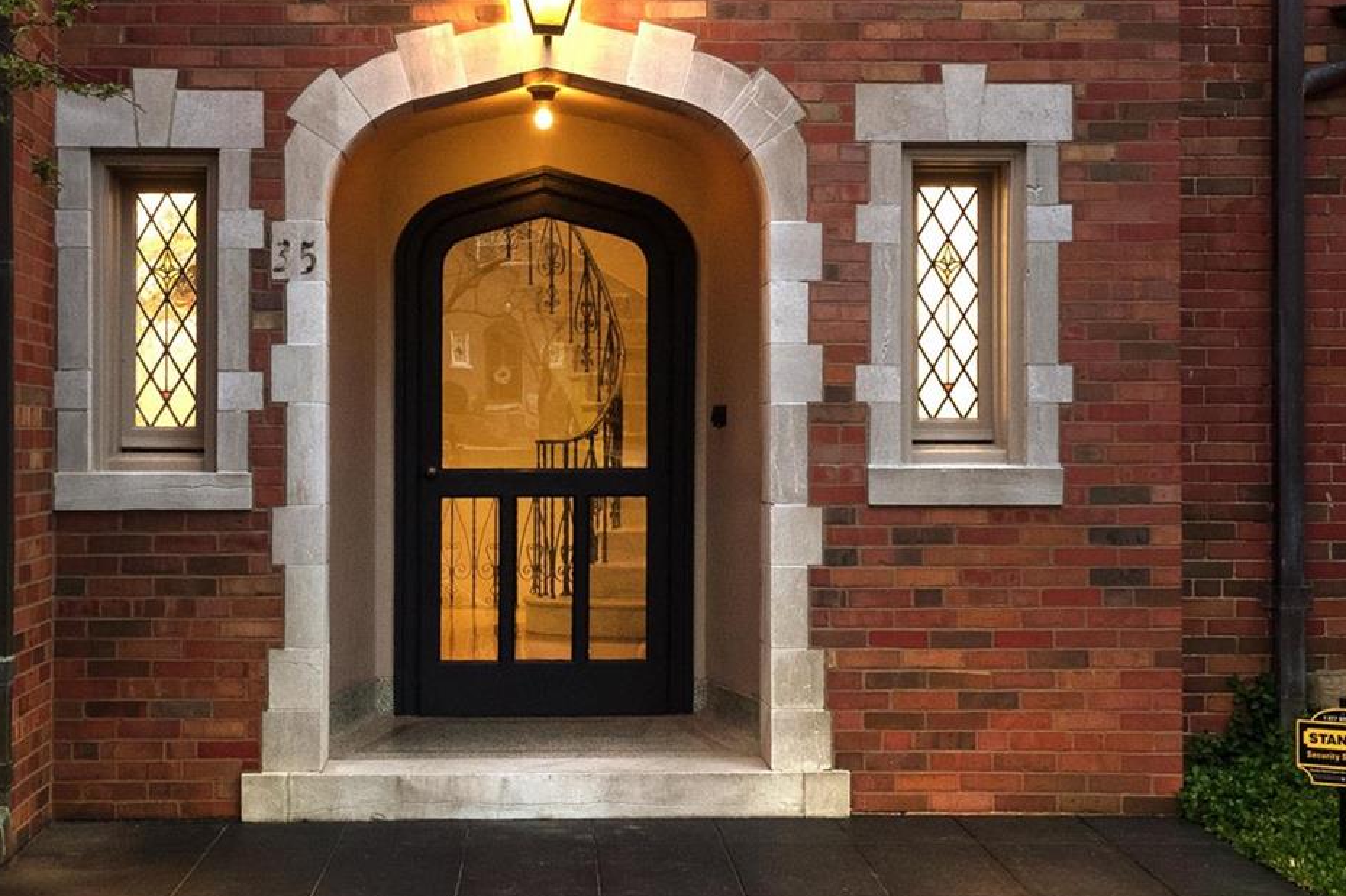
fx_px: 2318
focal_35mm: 62
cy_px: 415
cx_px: 562
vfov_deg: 21.9
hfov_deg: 32.3
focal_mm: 18
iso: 1600
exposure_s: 1/13
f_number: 8
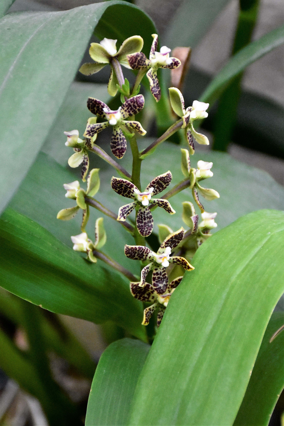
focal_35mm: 128
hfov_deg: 10.8
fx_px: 1509
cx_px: 142
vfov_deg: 16.1
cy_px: 213
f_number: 5.3
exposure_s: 1/800
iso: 6400
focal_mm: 85
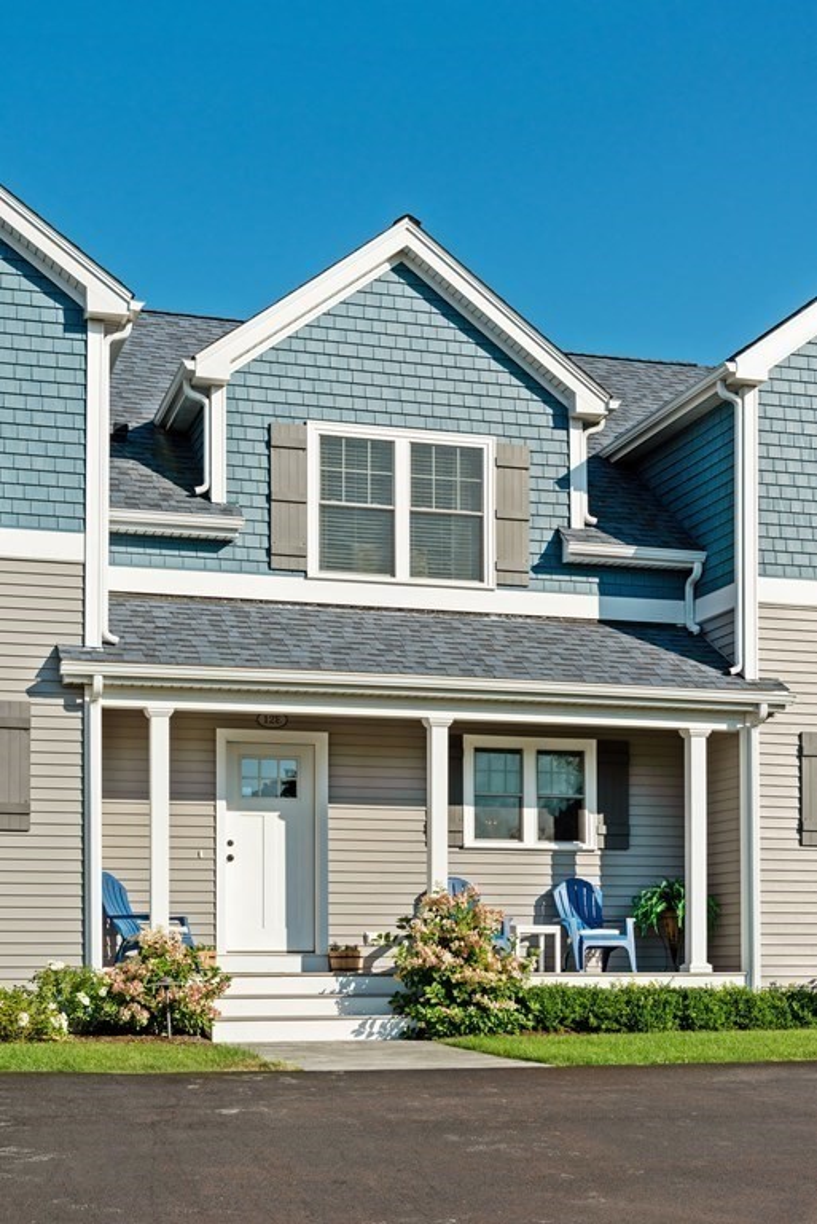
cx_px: 408
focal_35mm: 50
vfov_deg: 39.6
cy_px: 612
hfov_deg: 27.0
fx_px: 1700
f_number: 8
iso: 200
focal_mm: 50
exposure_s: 1/1000
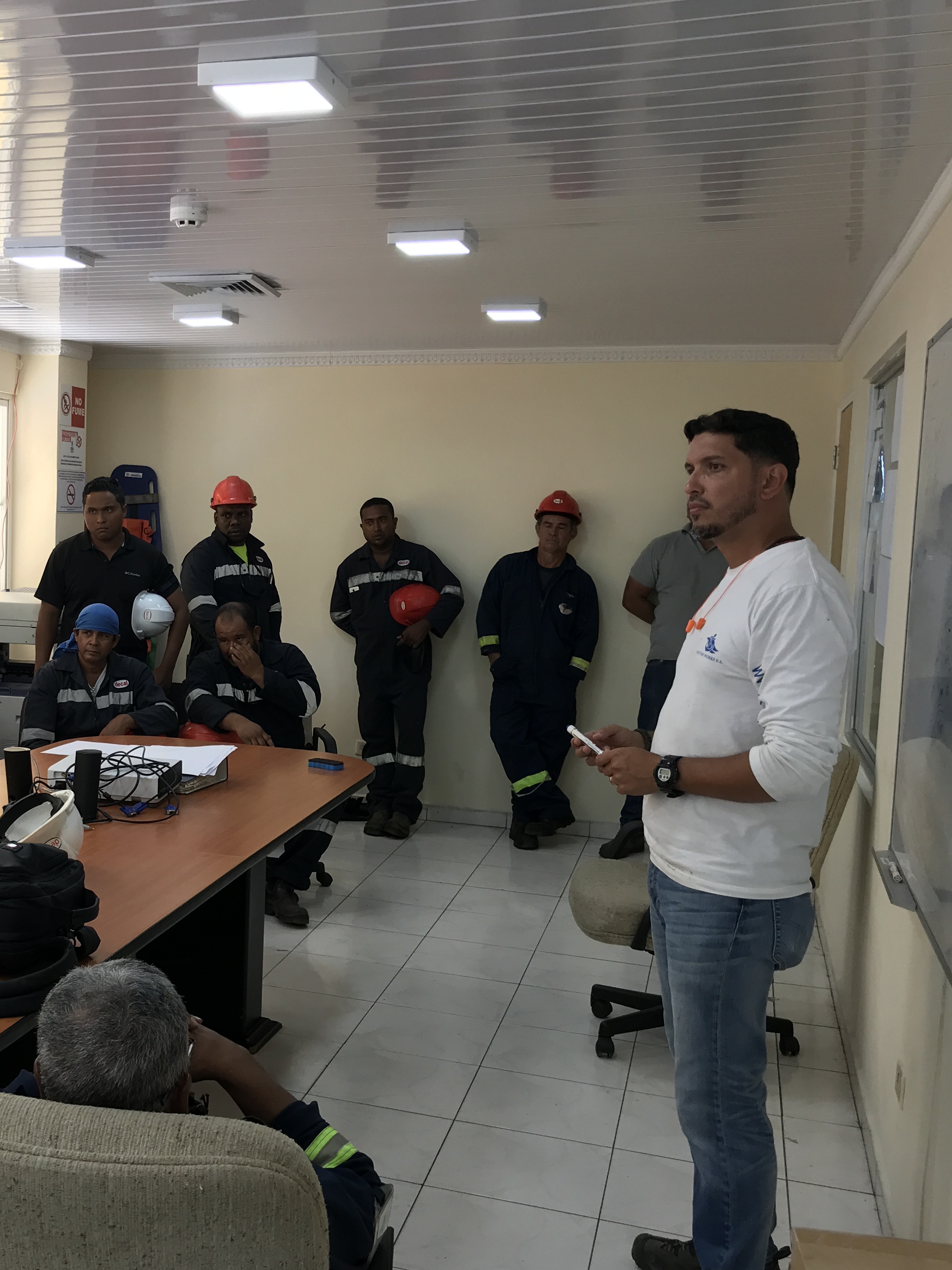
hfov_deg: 35.5
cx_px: 176
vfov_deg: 47.9
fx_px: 1430
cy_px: 652
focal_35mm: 39
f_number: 1.8
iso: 25
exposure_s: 1/60
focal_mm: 3.99
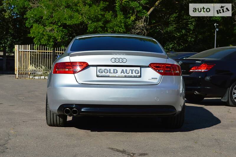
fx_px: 413
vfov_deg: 21.5
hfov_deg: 31.9
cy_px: 78
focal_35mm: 63
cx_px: 118
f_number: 10
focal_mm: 42
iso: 100
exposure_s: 1/500
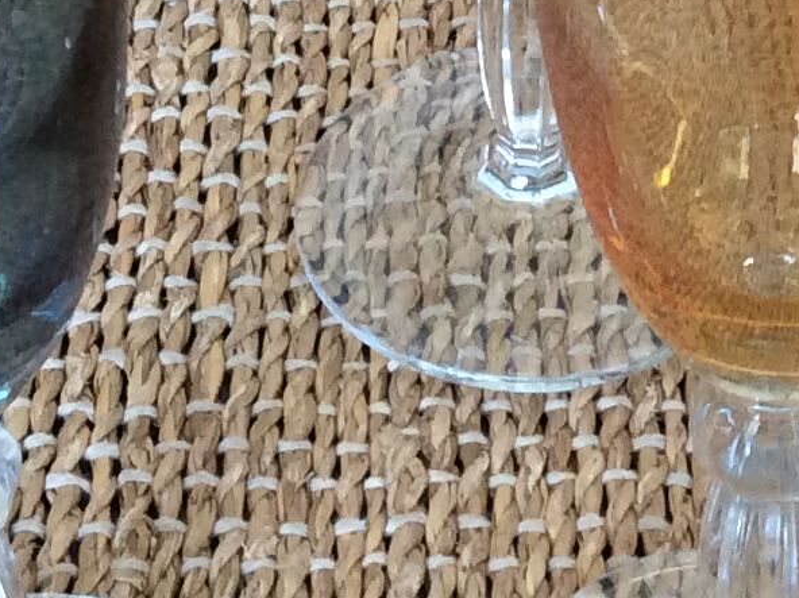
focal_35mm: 140
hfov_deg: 14.0
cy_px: -39
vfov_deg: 10.5
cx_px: 629
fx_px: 3229
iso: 125
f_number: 2.4
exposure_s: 1/25
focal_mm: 3.3
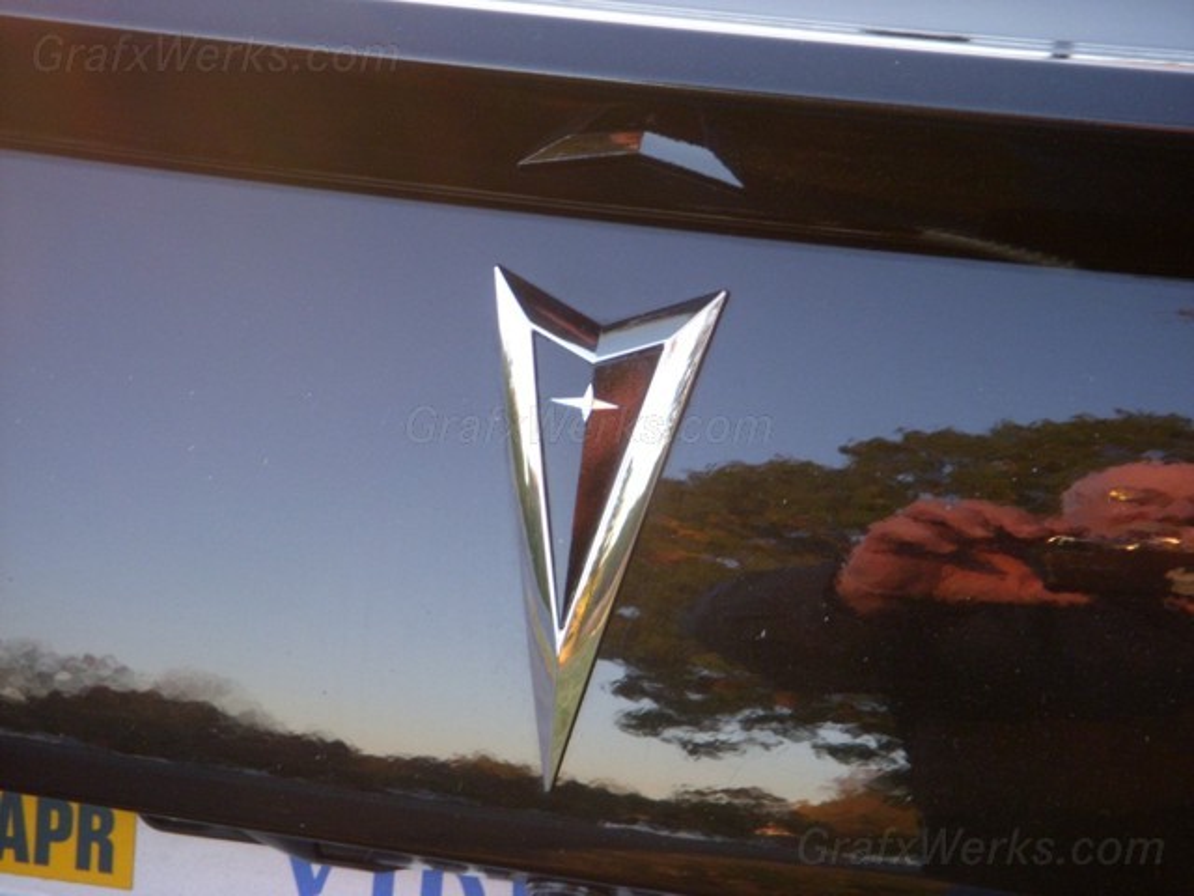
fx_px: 3587
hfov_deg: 18.9
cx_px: 597
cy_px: 448
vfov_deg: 14.2
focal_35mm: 104
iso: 200
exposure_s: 1/25
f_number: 4.1
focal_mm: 17.3
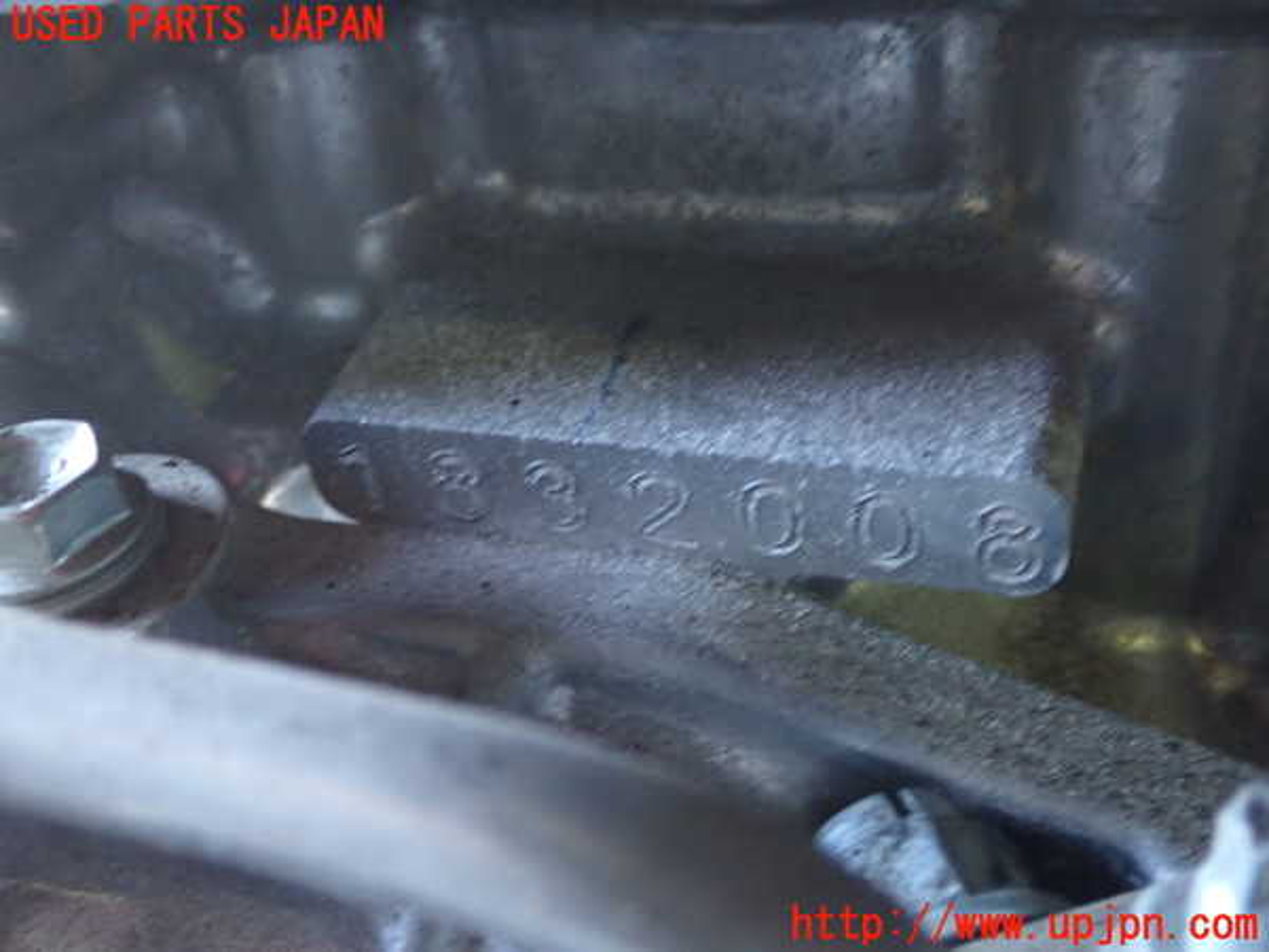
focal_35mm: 38
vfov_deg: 37.7
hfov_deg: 49.0
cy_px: 476
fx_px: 1393
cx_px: 634
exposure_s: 1/15
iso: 800
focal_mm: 6.83
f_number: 2.7
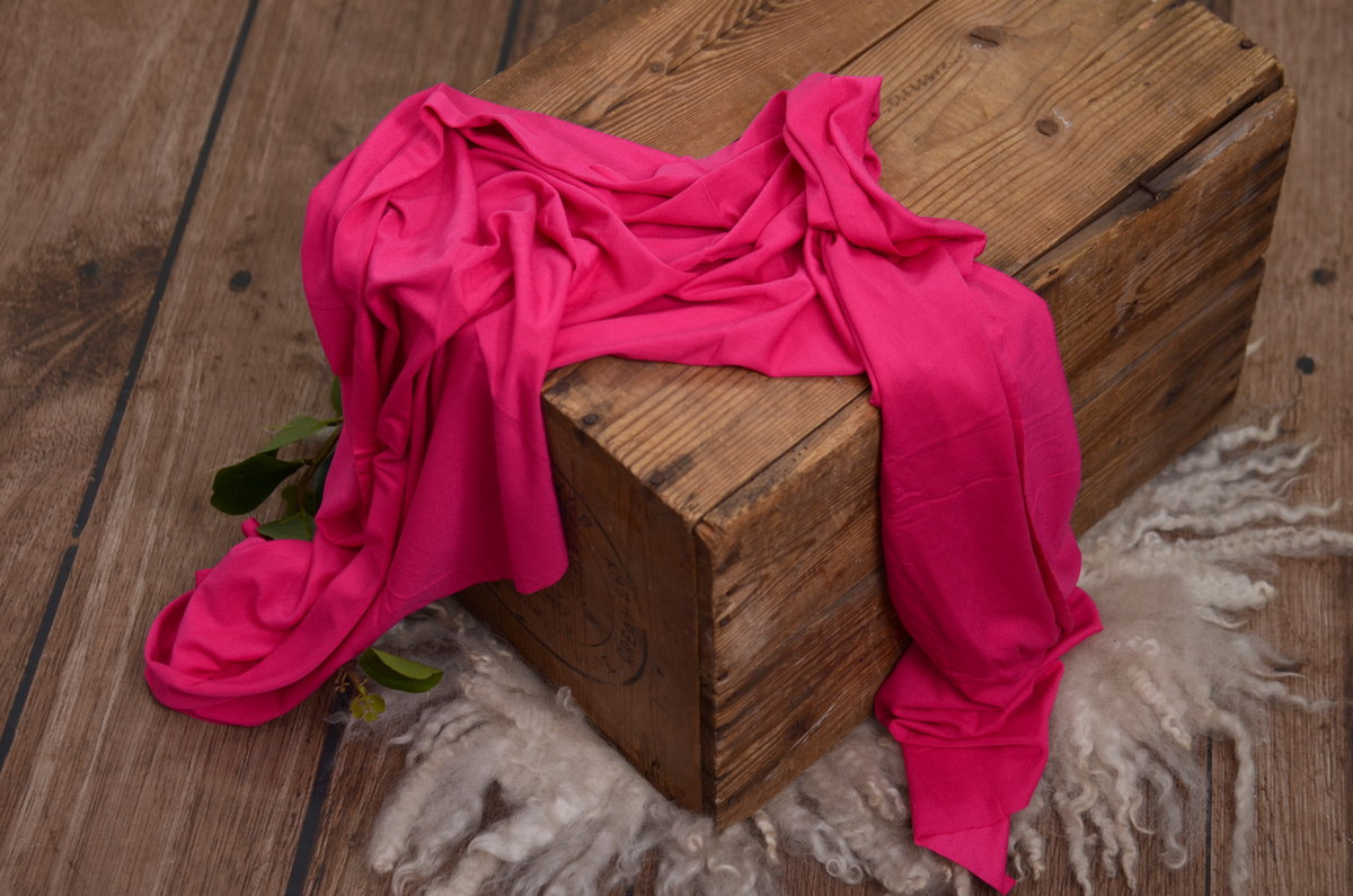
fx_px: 2813
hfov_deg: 27.0
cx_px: 676
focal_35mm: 75
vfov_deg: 18.1
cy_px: 448
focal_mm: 50
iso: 200
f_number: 4
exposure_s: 1/100
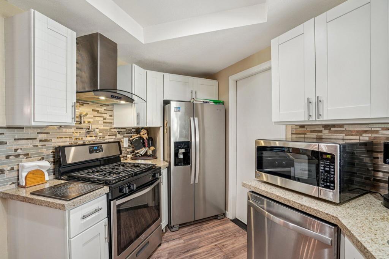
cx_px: 194
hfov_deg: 96.8
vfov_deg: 73.7
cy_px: 130
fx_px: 173
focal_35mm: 16
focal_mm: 16
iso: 400
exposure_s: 1/10
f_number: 7.1
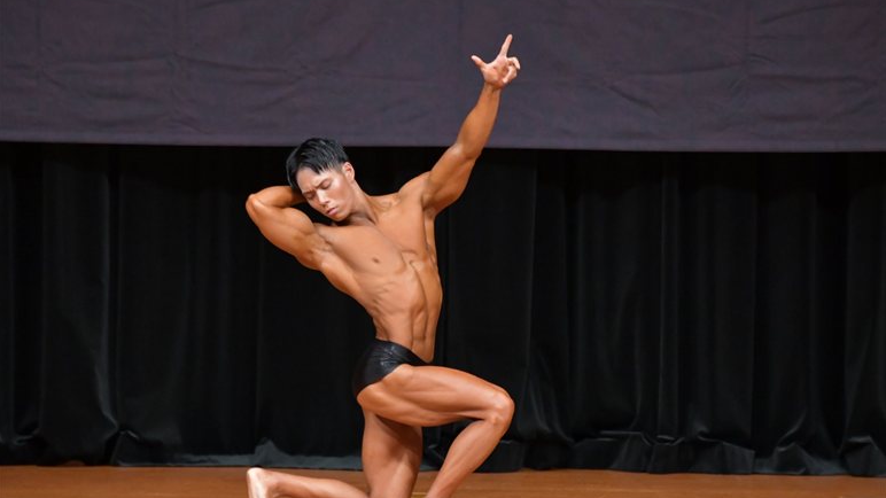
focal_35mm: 331
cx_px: 442
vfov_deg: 3.7
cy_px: 265
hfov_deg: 6.5
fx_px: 7775
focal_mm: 210
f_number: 5.6
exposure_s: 1/400
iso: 5000
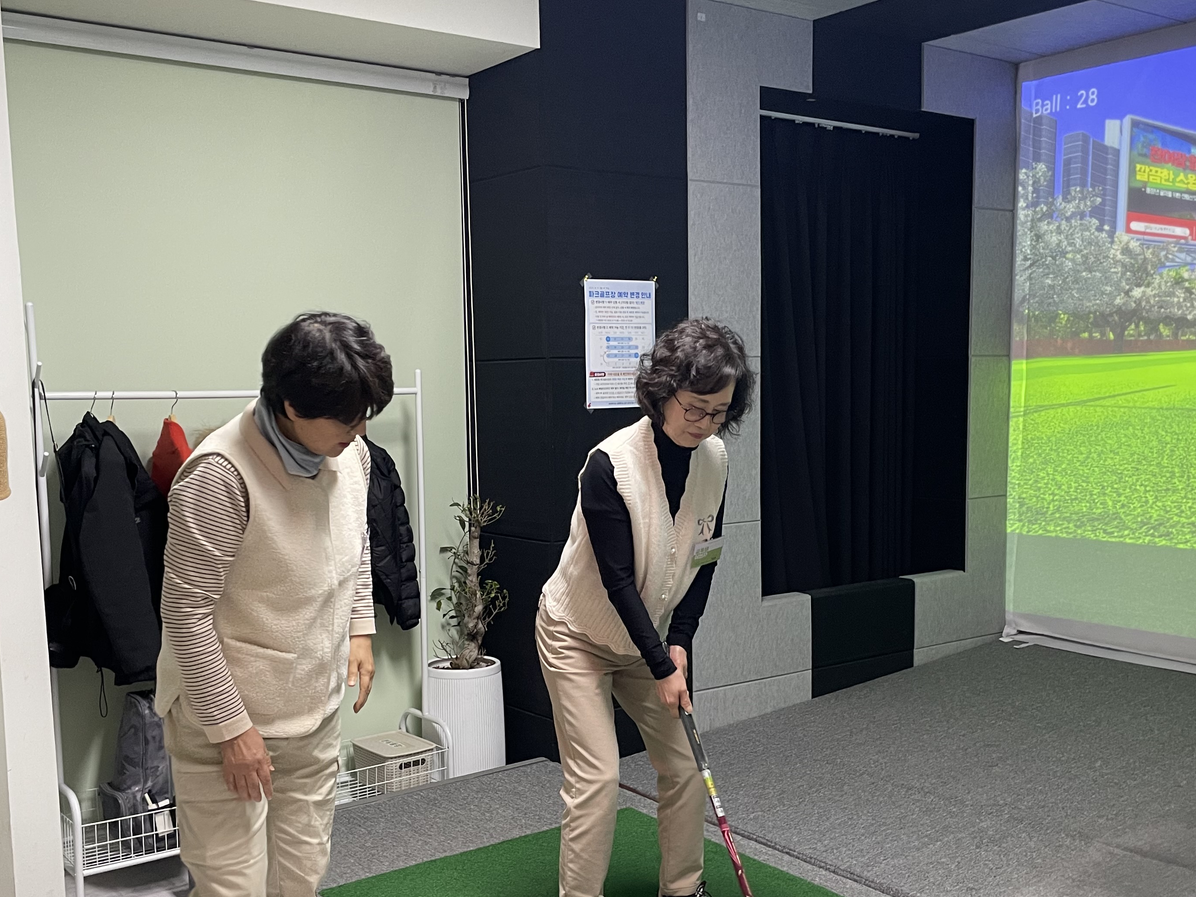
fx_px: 1313
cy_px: 557
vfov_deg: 37.5
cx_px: 592
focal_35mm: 38
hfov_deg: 49.0
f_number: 1.6
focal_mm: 4.2
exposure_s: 1/60
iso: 250
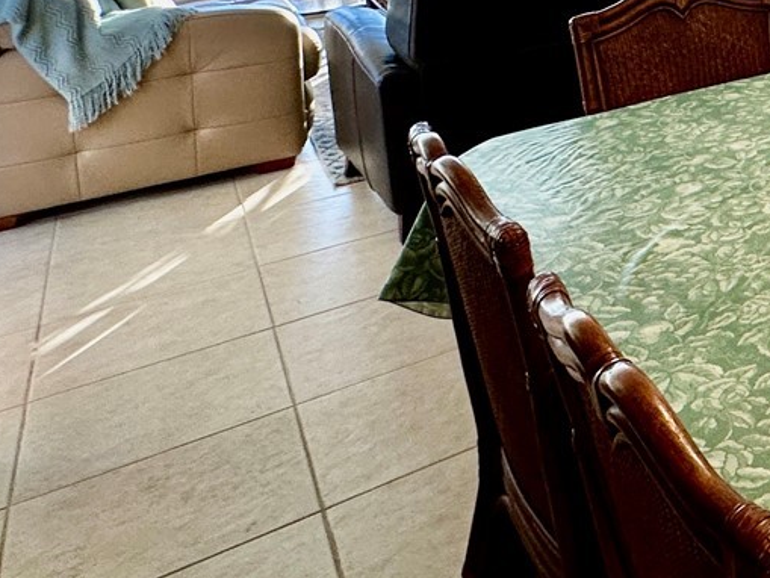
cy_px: -148
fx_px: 979
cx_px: 1057
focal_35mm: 44
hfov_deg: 30.8
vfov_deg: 28.0
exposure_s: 1/120
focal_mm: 2.22
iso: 80
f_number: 2.2
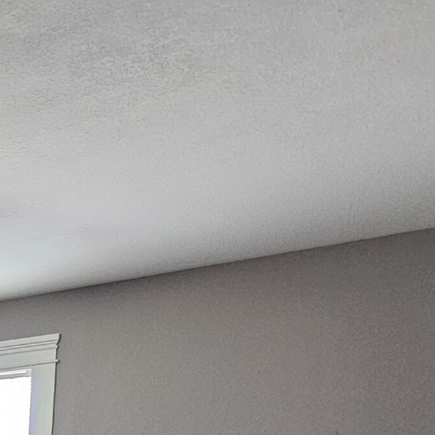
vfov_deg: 26.7
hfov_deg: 21.6
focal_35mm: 51
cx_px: -345
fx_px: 725
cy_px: 603
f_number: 2.2
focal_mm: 2.2
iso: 320
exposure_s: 1/40
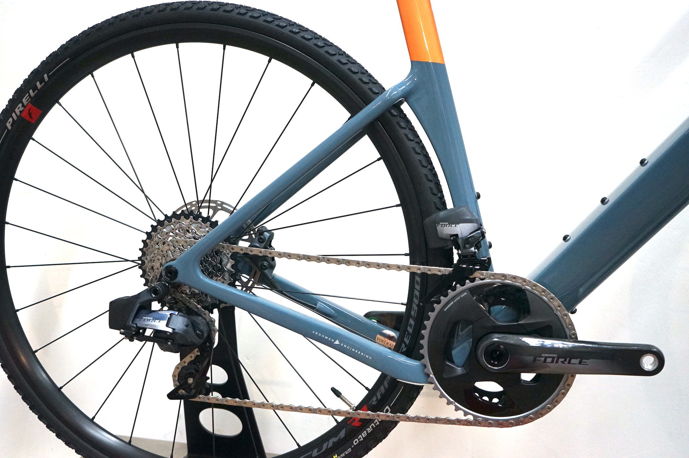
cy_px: 229
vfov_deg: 31.8
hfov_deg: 46.4
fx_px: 803
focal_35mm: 42
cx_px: 344
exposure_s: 1/160
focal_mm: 42
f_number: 4.5
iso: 2500
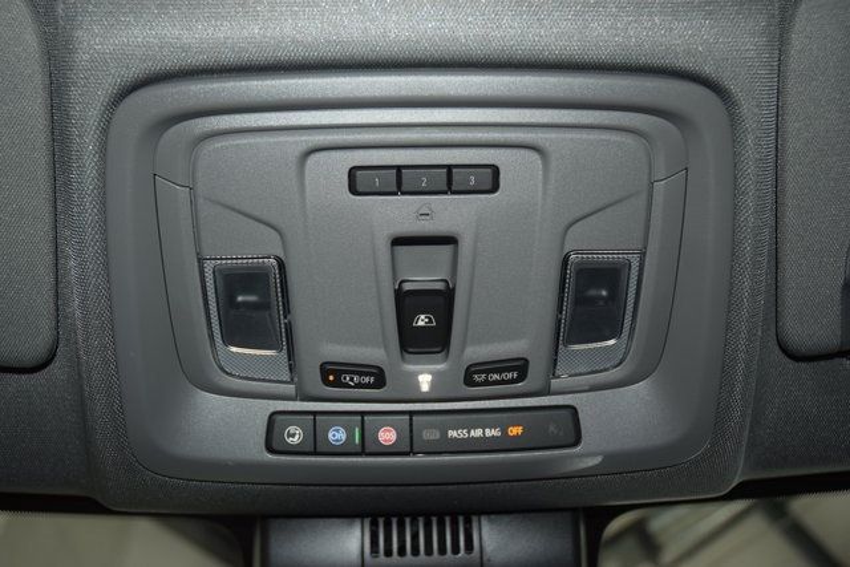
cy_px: 284
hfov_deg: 53.1
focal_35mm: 36
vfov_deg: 36.9
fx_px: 850
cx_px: 425
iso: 500
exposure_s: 1/50
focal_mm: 24
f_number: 3.8
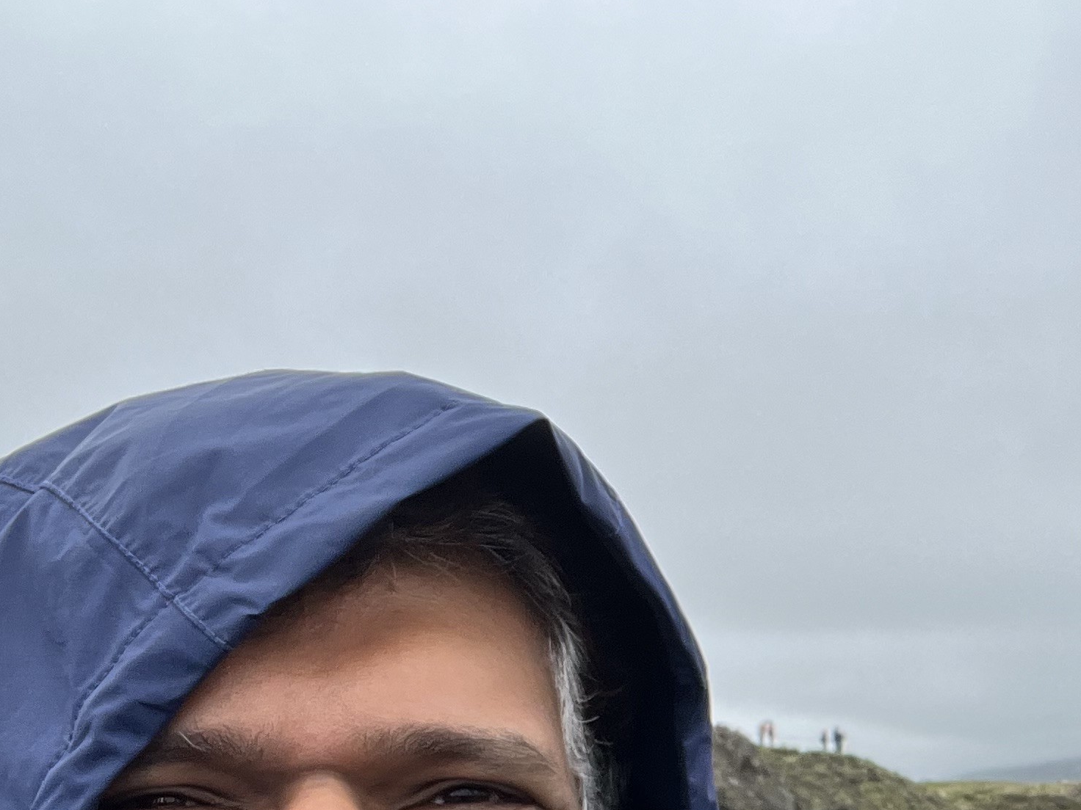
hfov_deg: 28.6
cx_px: 1115
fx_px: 1967
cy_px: 873
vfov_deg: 22.1
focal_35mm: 63
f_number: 2.2
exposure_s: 1/185
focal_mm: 2.71
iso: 25
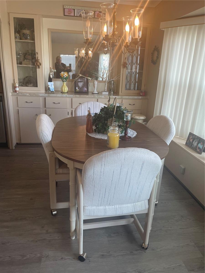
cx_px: 102
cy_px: 136
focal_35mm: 25
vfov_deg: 69.4
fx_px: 197
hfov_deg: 54.9
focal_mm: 5.1
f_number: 1.6
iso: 100
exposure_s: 1/120
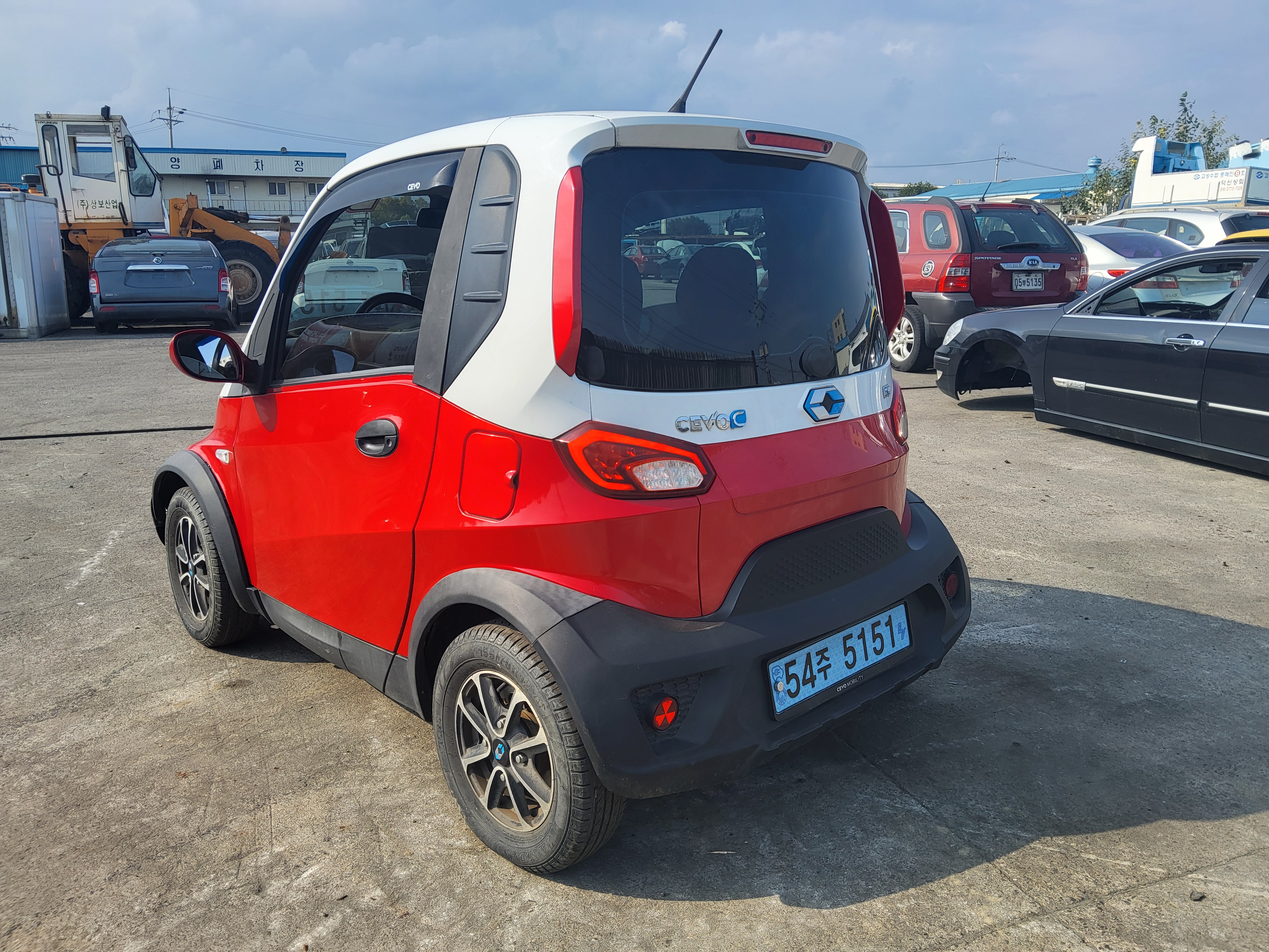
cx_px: 634
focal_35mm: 26
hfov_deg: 67.3
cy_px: 476
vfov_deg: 53.1
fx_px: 953
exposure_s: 1/553
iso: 12
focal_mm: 3.98
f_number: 1.8
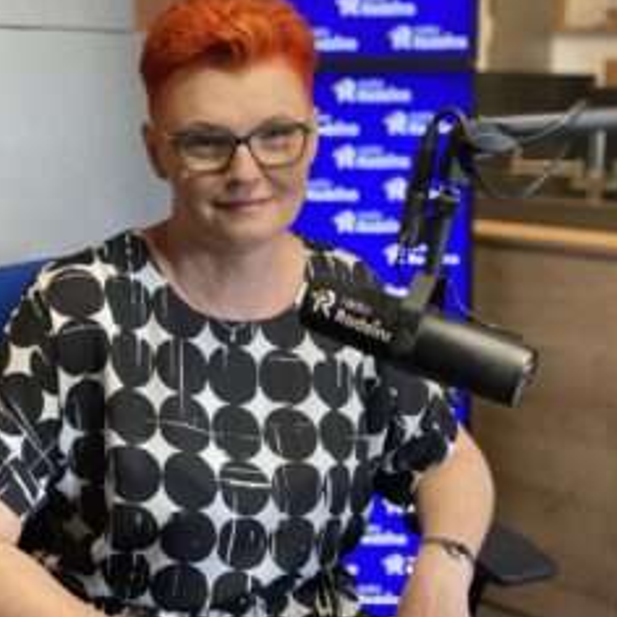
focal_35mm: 69
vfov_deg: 25.0
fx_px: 1391
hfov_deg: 24.9
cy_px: 295
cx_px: 234
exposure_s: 1/33
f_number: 2
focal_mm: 6
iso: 160
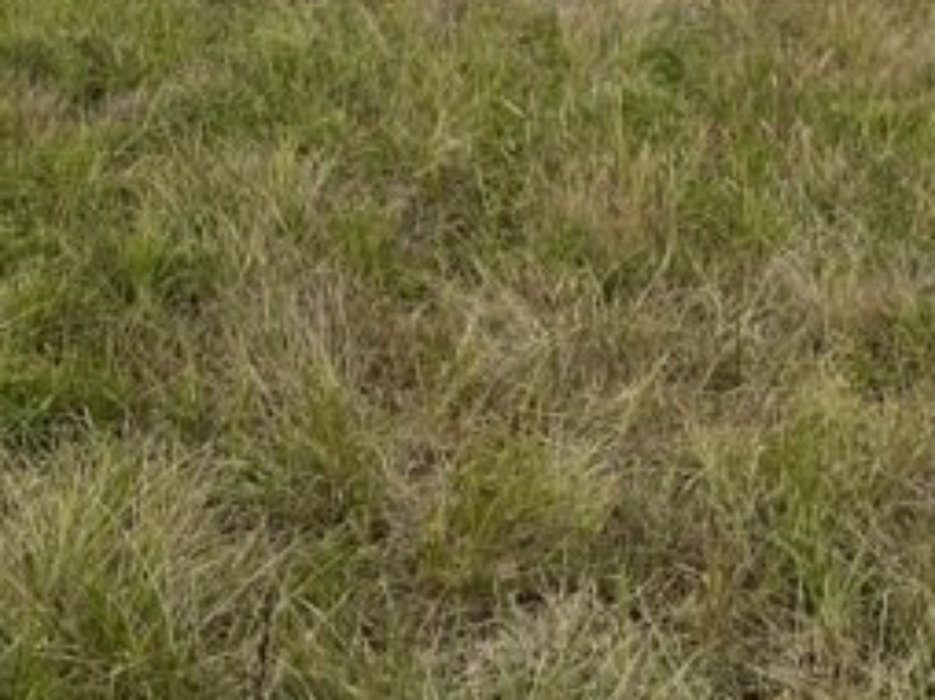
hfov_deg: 23.7
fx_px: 2213
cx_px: 265
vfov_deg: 16.3
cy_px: -365
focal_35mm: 82
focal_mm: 5.1
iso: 50
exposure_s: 1/2825
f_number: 1.6
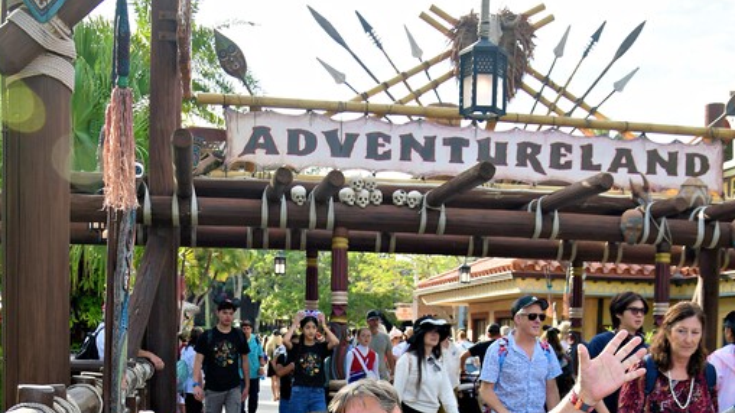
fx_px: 955
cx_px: 367
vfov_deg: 23.5
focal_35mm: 49
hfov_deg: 42.1
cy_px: 403
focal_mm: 21
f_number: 4.5
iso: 100
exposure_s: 1/200
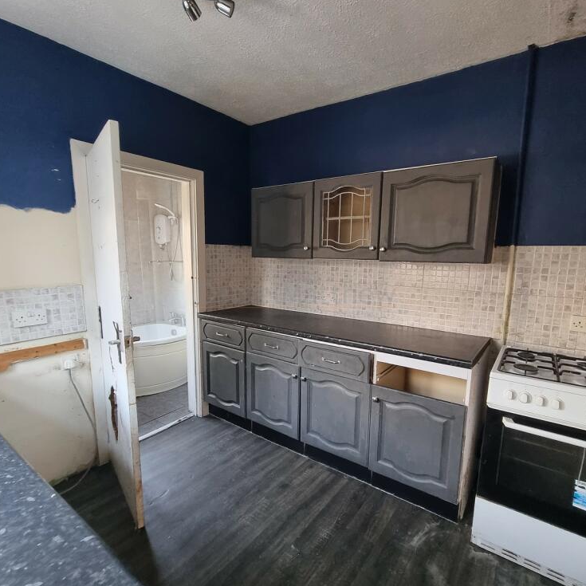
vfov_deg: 87.4
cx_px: 297
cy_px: 300
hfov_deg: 87.4
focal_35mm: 16
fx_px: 306
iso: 400
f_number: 2.2
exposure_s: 1/50
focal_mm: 2.2
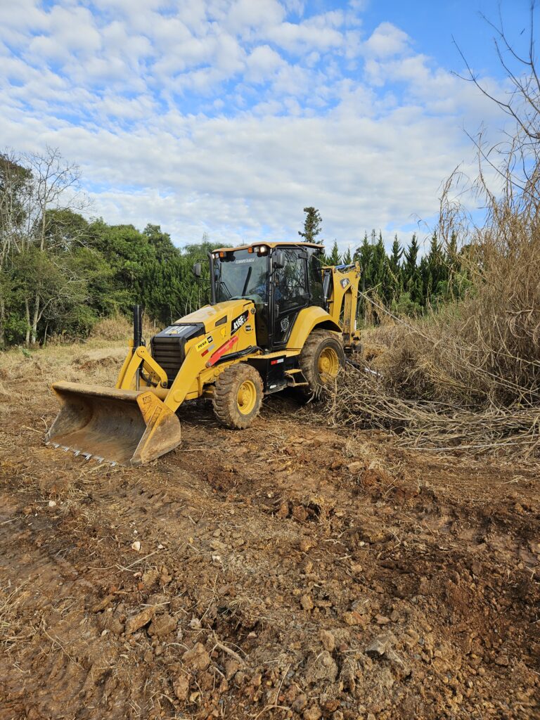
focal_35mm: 23
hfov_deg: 58.9
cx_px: 270
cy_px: 360
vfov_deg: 73.9
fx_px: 478
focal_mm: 5.4
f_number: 1.8
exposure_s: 1/645
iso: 25
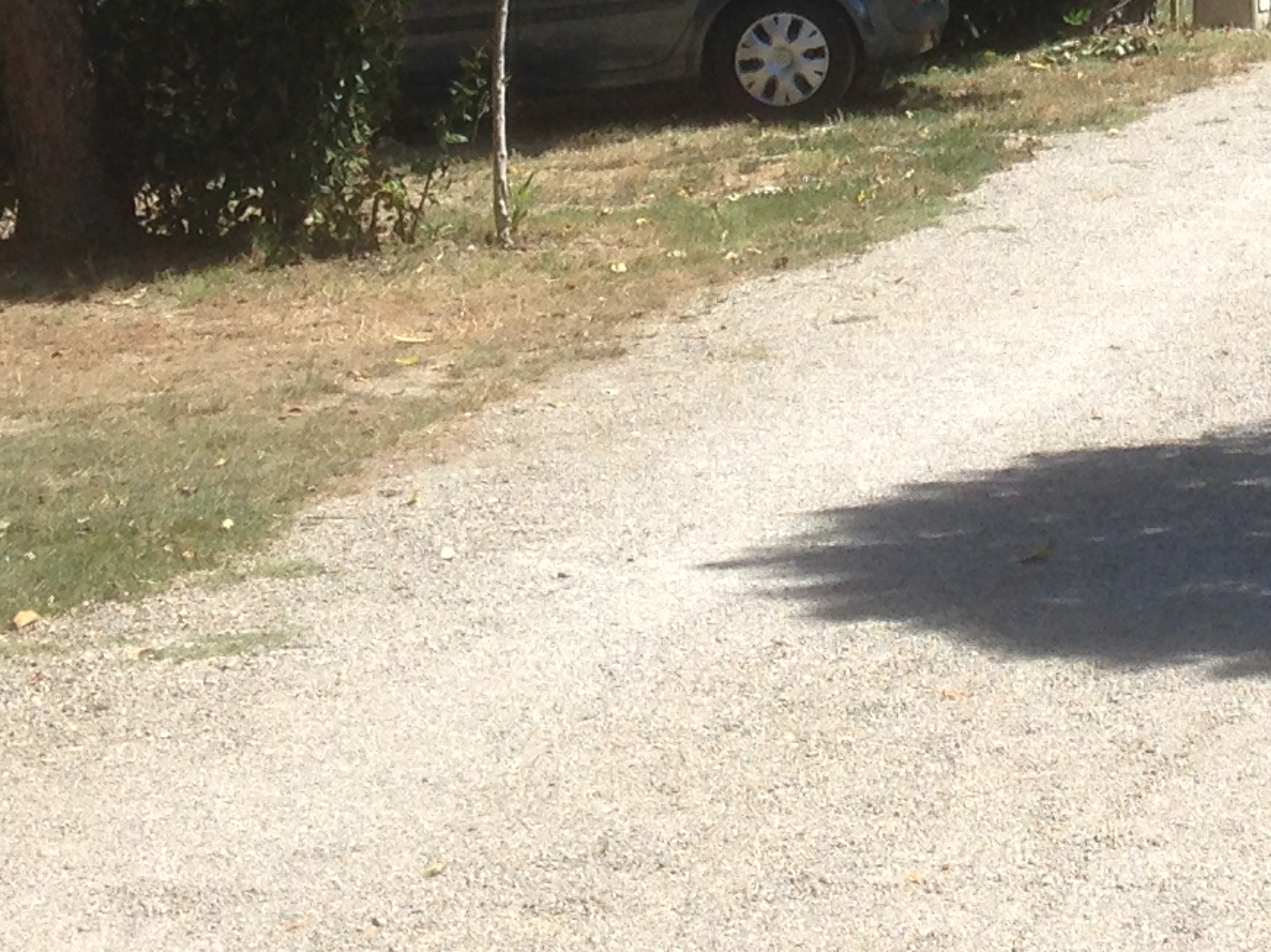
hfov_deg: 15.4
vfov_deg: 11.5
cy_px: -436
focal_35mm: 124
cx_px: 1438
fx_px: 4551
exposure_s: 1/1232
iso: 50
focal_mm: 4.12
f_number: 2.4
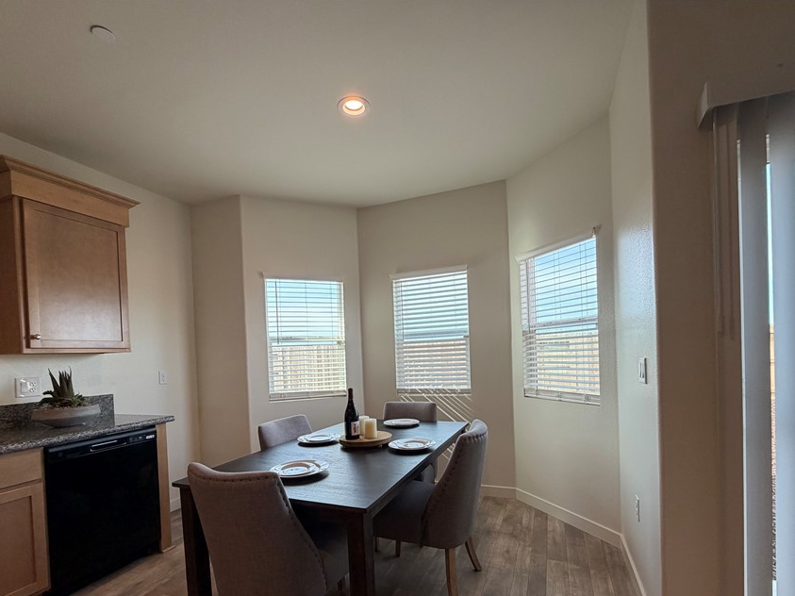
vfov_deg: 73.8
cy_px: 360
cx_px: 403
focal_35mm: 17
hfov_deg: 91.0
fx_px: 390
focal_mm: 2.22
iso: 125
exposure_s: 1/120
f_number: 2.2
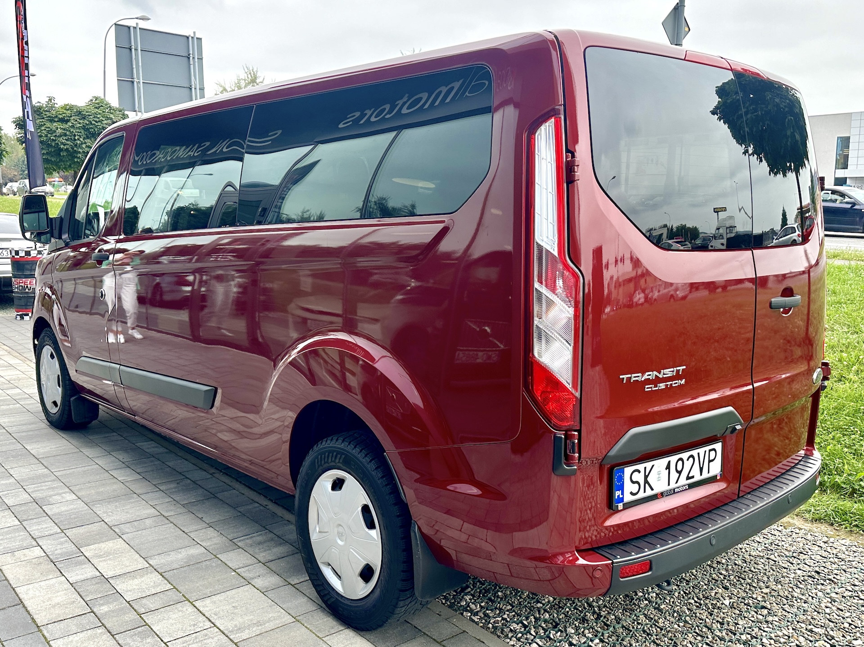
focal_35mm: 24
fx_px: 599
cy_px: 324
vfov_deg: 56.8
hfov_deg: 71.6
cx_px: 432
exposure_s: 1/282
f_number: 1.78
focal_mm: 6.86
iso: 80
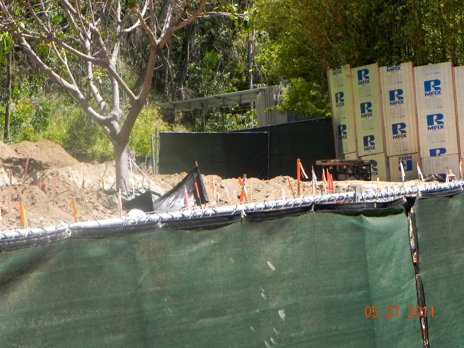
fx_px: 2171
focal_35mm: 162
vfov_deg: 9.2
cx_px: 232
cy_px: 174
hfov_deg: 12.2
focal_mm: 28.8
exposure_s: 1/254
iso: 160
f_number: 5.6
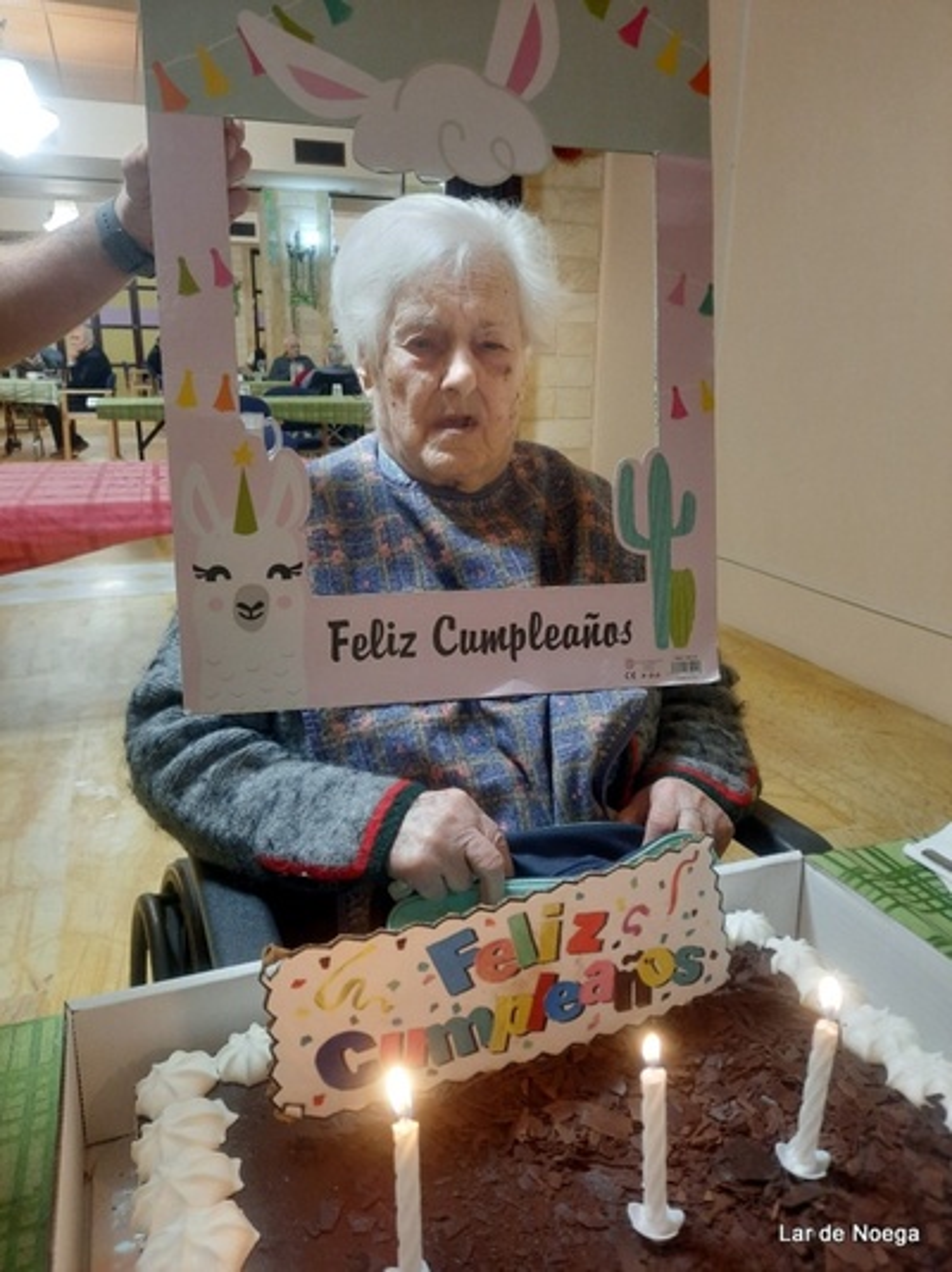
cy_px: 636
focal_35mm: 25
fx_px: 917
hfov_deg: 54.8
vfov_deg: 69.4
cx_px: 476
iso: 400
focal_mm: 4.6
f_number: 2
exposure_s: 1/33
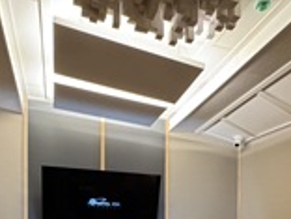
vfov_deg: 36.3
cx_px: 147
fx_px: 277
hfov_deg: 55.4
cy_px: 241
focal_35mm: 33
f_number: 2.2
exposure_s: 1/60
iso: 640
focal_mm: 2.22
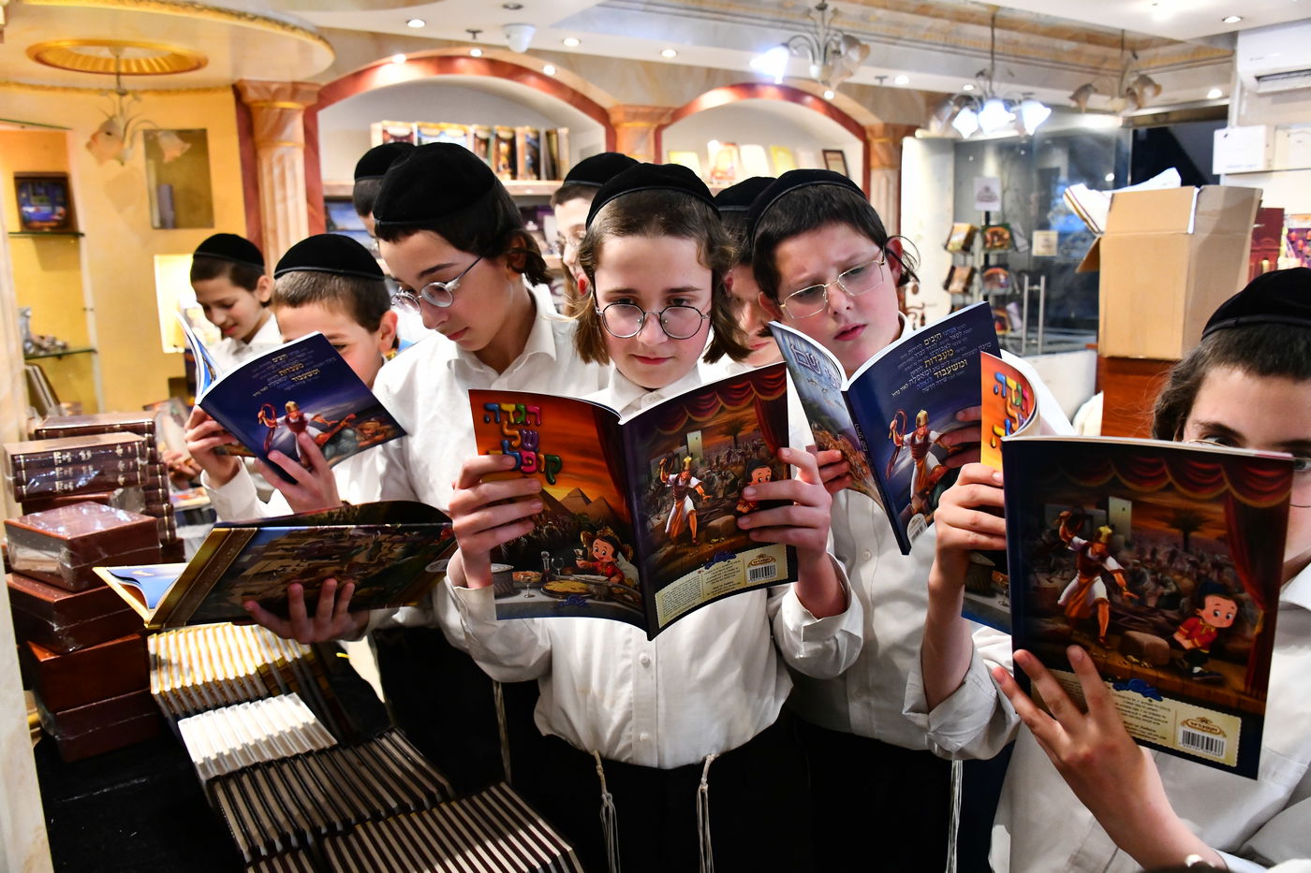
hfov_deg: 65.5
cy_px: 436
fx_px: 1019
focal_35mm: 28
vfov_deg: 46.4
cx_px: 656
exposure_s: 1/80
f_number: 5.6
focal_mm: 28
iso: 4000
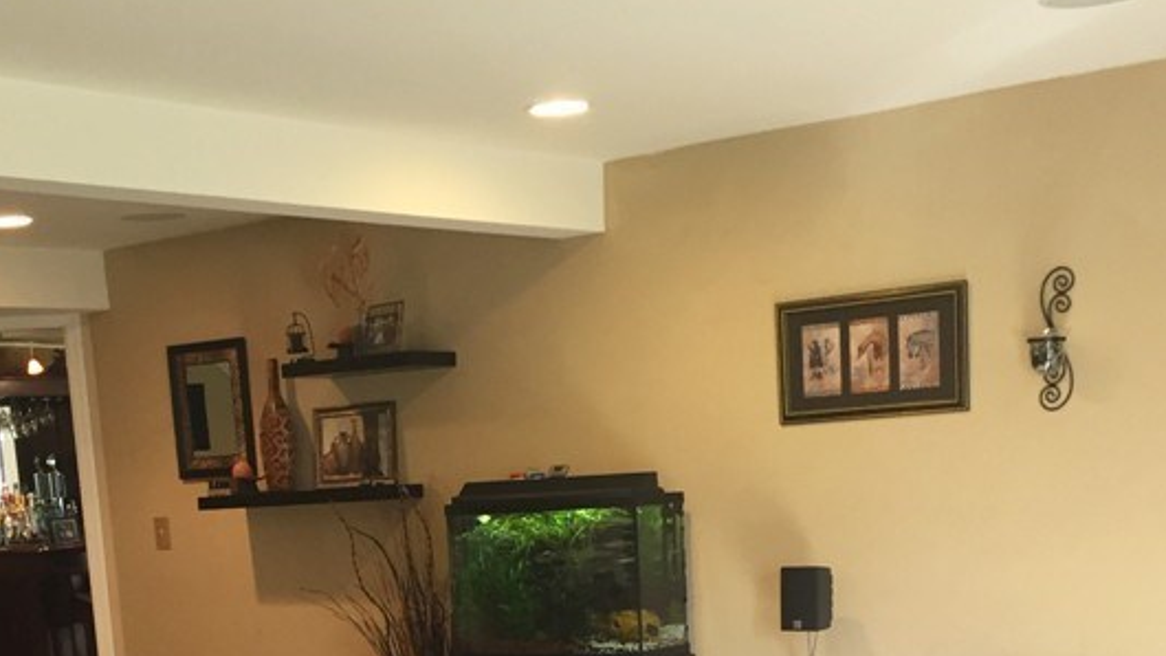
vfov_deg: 18.5
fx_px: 1886
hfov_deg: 34.3
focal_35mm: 61
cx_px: 473
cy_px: 819
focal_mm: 4.15
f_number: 2.2
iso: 80
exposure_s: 1/30
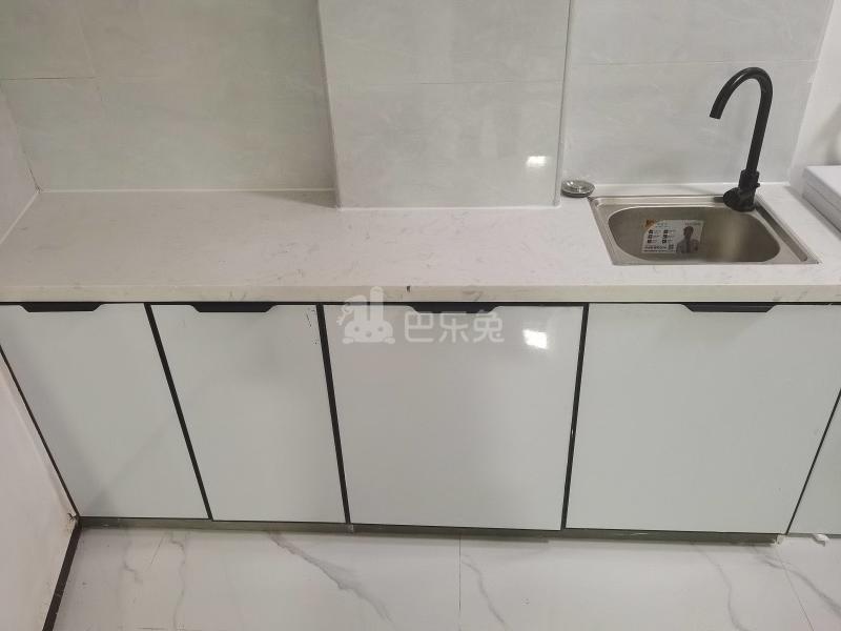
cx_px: 420
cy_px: 316
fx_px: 656
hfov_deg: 65.3
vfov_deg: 51.4
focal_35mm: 27
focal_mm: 4.94
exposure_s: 1/30
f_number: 1.9
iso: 500
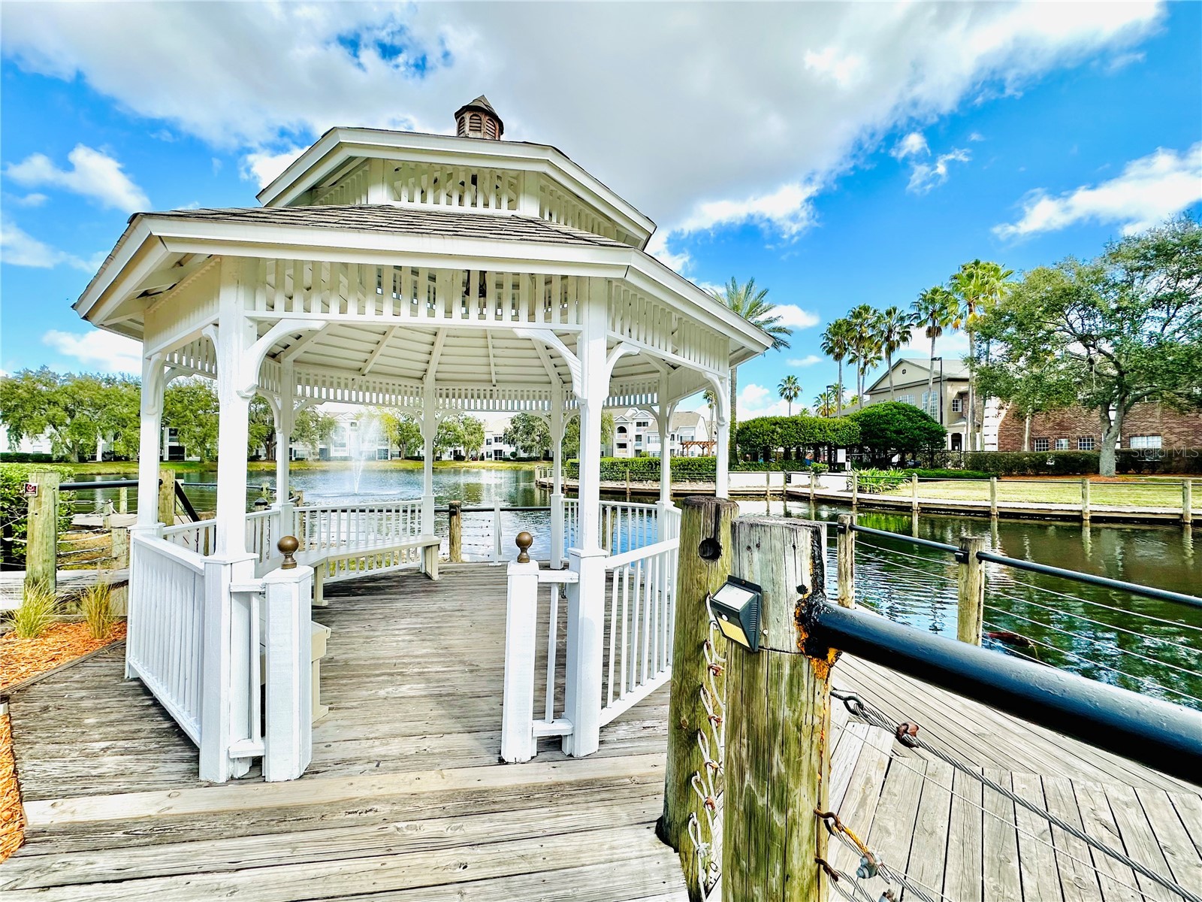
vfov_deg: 85.7
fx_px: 486
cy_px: 451
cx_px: 601
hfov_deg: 102.1
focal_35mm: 14
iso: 40
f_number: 2.2
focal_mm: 2.22
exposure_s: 1/1103
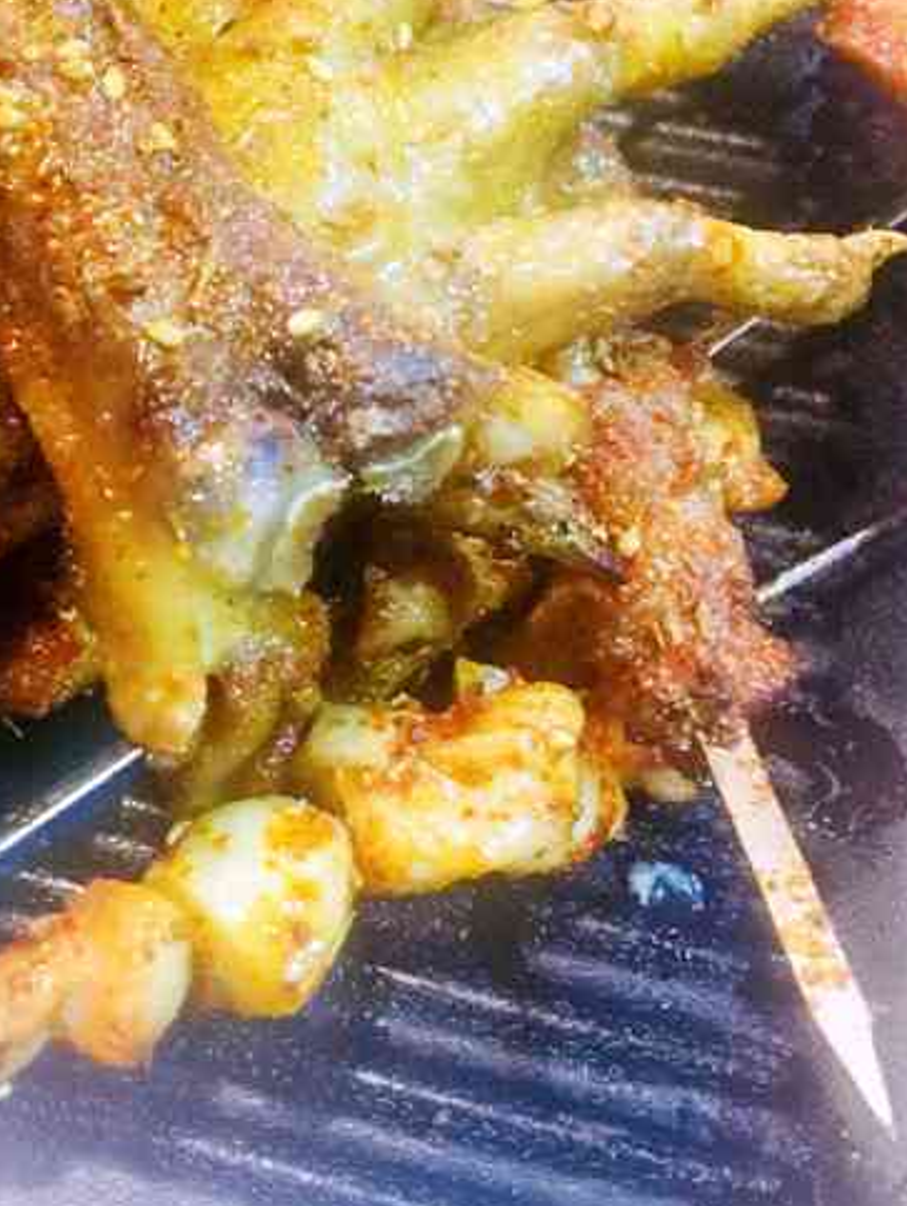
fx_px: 1954
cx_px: 127
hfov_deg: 25.5
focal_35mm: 56
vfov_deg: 33.3
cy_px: 228
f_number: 2.2
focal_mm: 4.15
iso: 125
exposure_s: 1/4
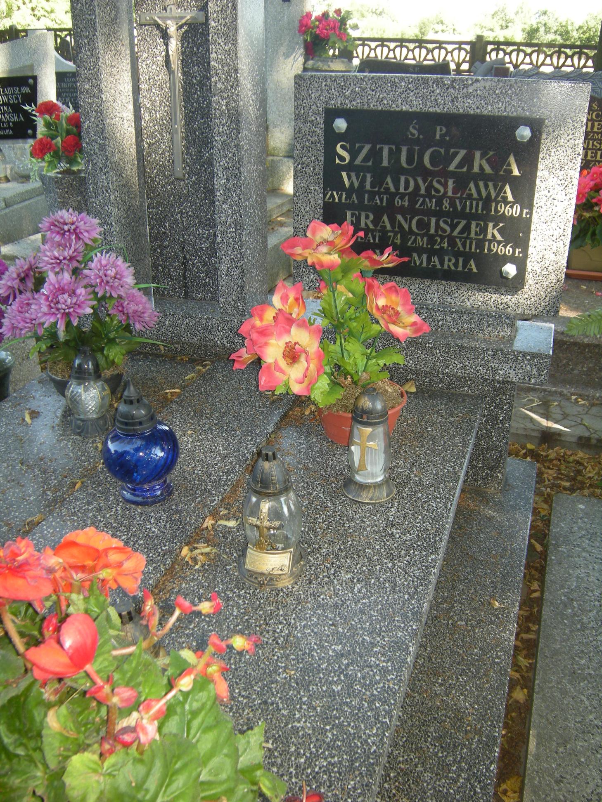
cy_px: 401
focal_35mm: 31
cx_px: 301
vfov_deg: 58.4
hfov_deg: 45.4
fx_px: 719
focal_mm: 5.3
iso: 76
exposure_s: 1/54.4
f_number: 2.9
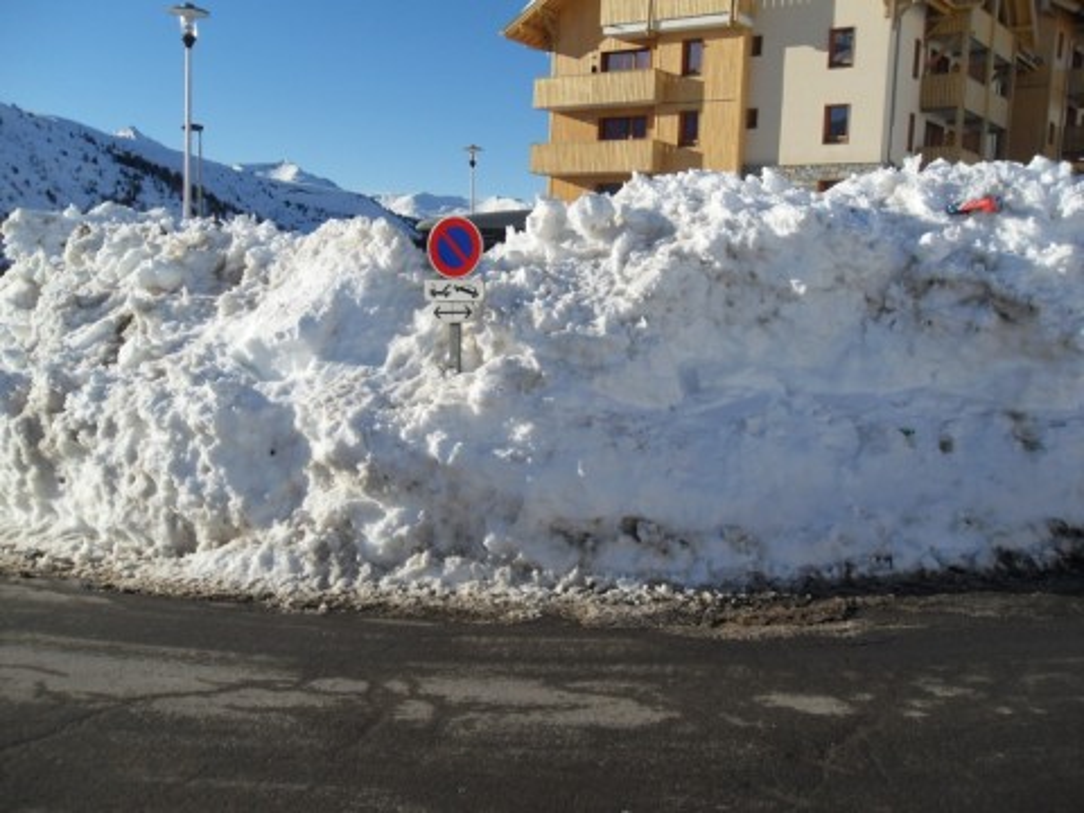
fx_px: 1096
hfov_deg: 52.6
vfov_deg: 40.7
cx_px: 542
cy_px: 406
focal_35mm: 35
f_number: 8.2
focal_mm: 6.3
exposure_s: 1/250
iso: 80
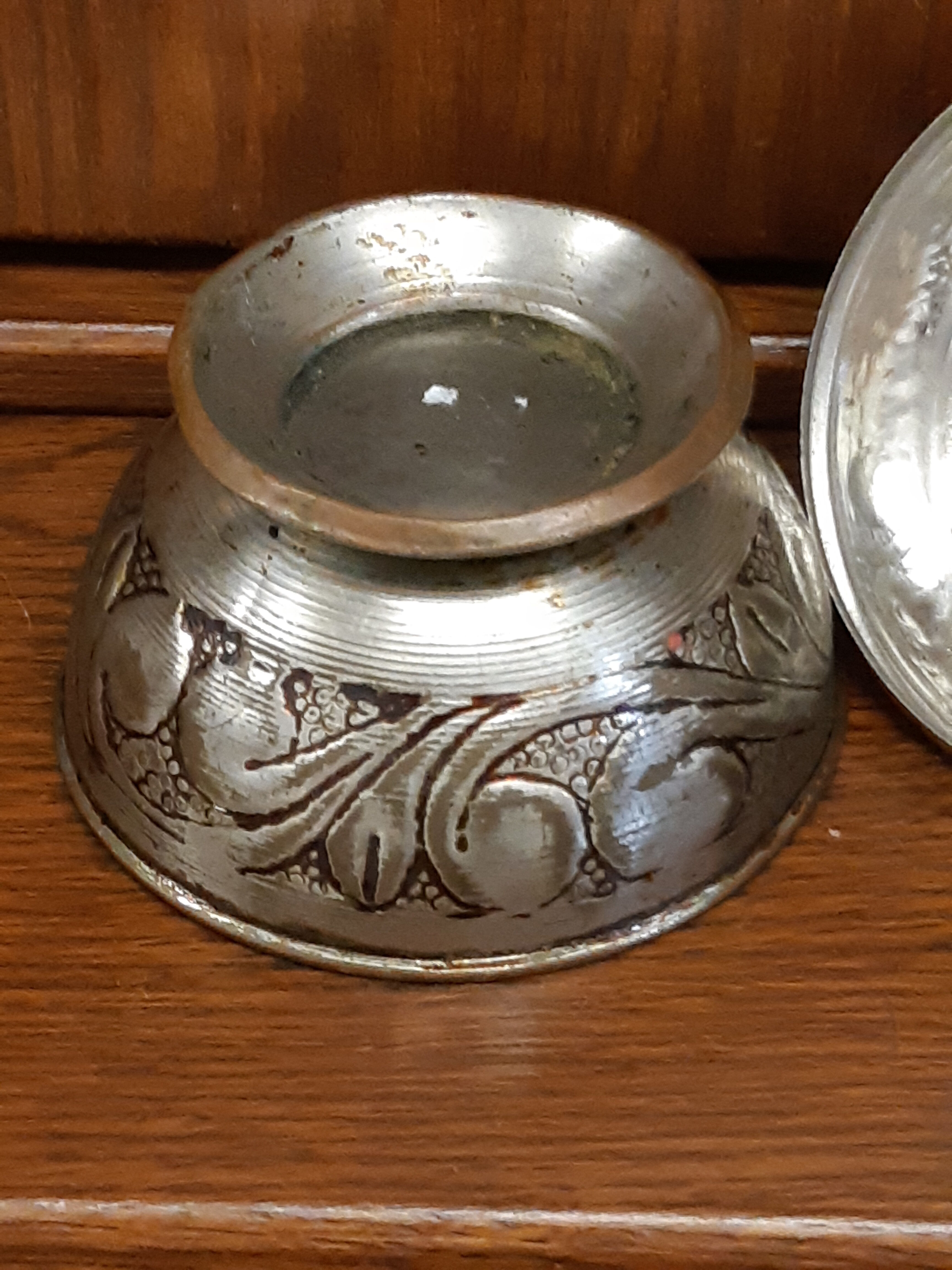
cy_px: 635
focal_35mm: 26
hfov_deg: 53.1
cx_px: 476
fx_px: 953
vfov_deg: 67.3
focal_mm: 3.93
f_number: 1.7
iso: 320
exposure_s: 1/25
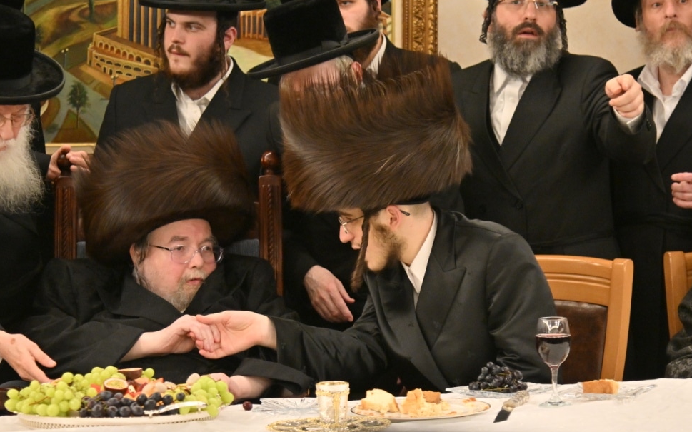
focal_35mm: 126
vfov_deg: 10.4
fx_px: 2376
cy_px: 238
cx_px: 351
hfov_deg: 16.6
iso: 1250
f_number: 4
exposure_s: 1/250
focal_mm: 78
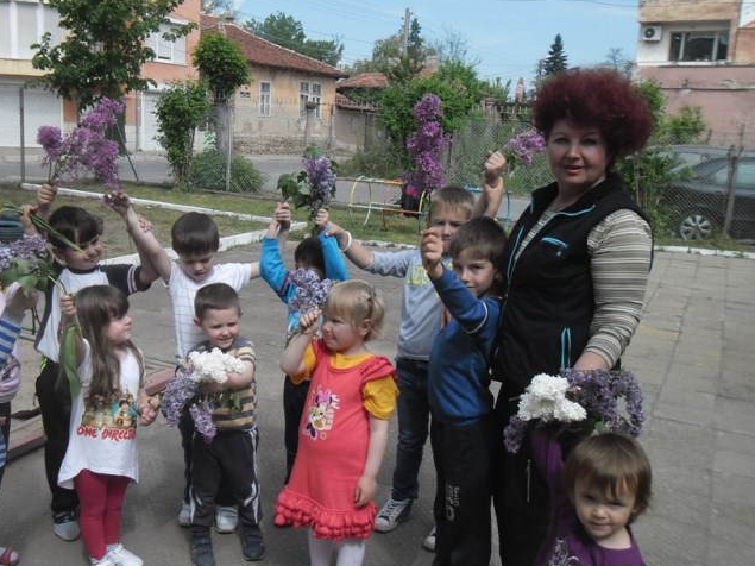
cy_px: 293
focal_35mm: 34
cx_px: 298
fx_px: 741
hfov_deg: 53.6
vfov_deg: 41.8
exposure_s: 1/635
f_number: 3.5
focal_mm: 4.9
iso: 80
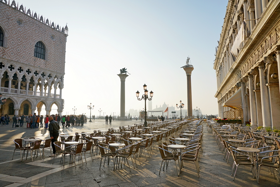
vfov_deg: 53.1
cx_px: 140
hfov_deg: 73.7
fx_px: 187
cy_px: 94
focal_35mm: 24
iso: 100
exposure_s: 1/400
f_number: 8
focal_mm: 24
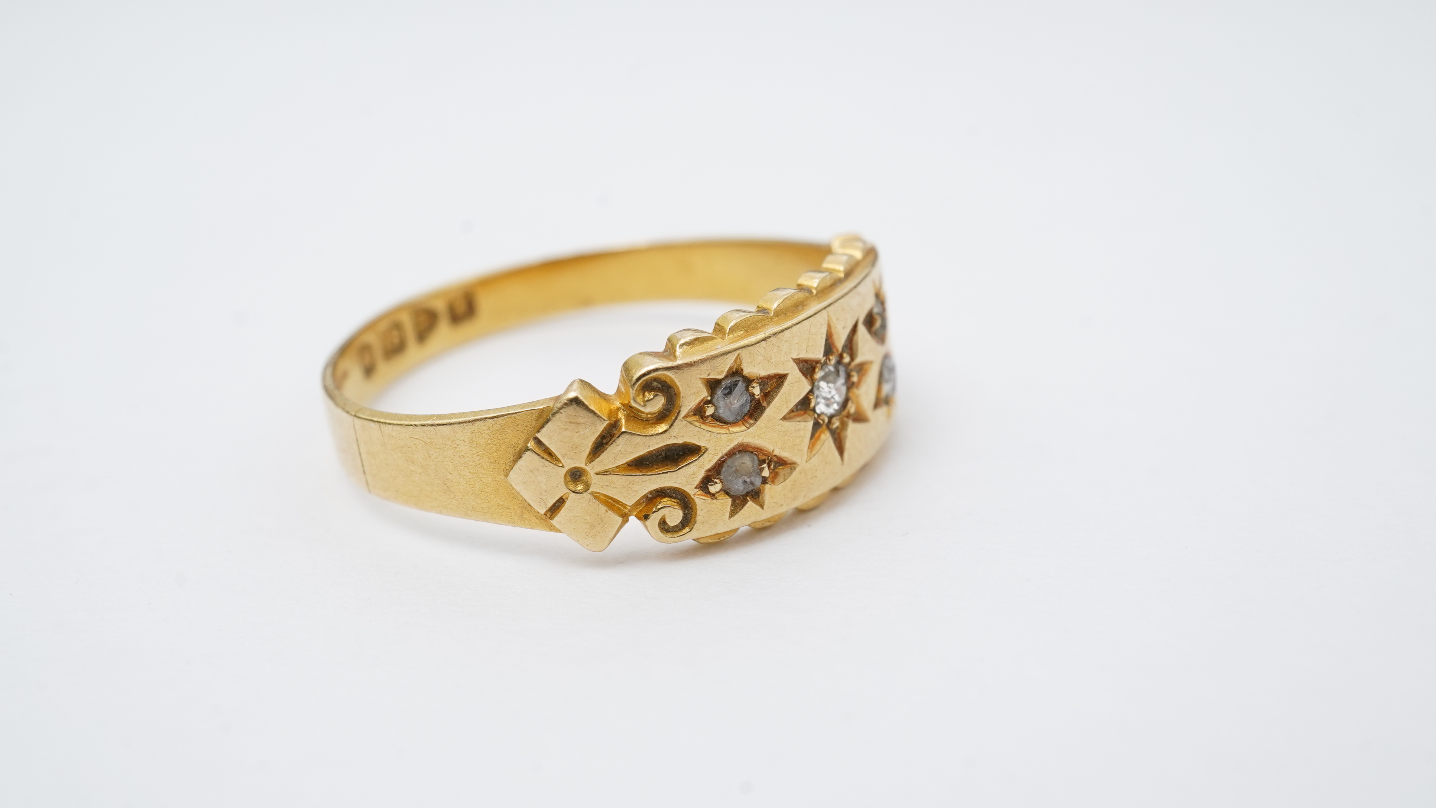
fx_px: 1828
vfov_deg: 24.9
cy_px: 400
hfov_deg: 42.9
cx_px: 720
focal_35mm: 48
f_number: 22
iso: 640
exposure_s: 1/100
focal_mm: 30
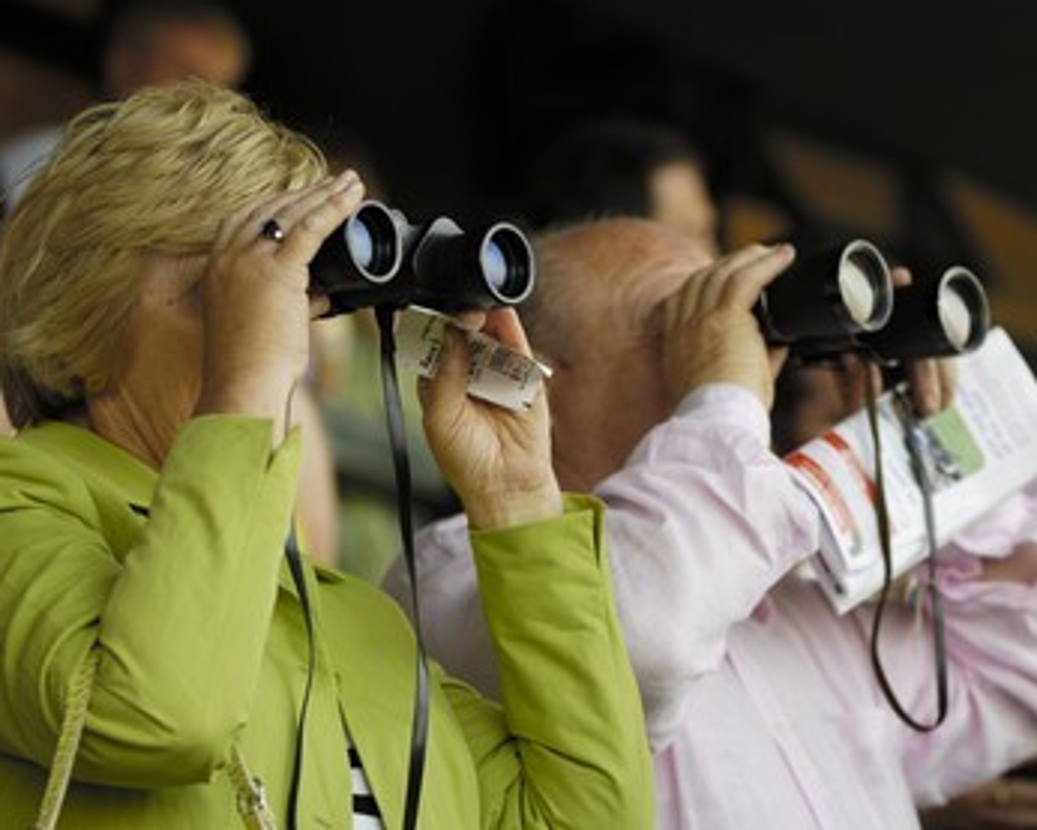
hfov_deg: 13.8
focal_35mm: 140
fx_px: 4298
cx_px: 566
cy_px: 414
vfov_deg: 11.0
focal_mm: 82
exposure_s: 1/80
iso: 100
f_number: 2.8
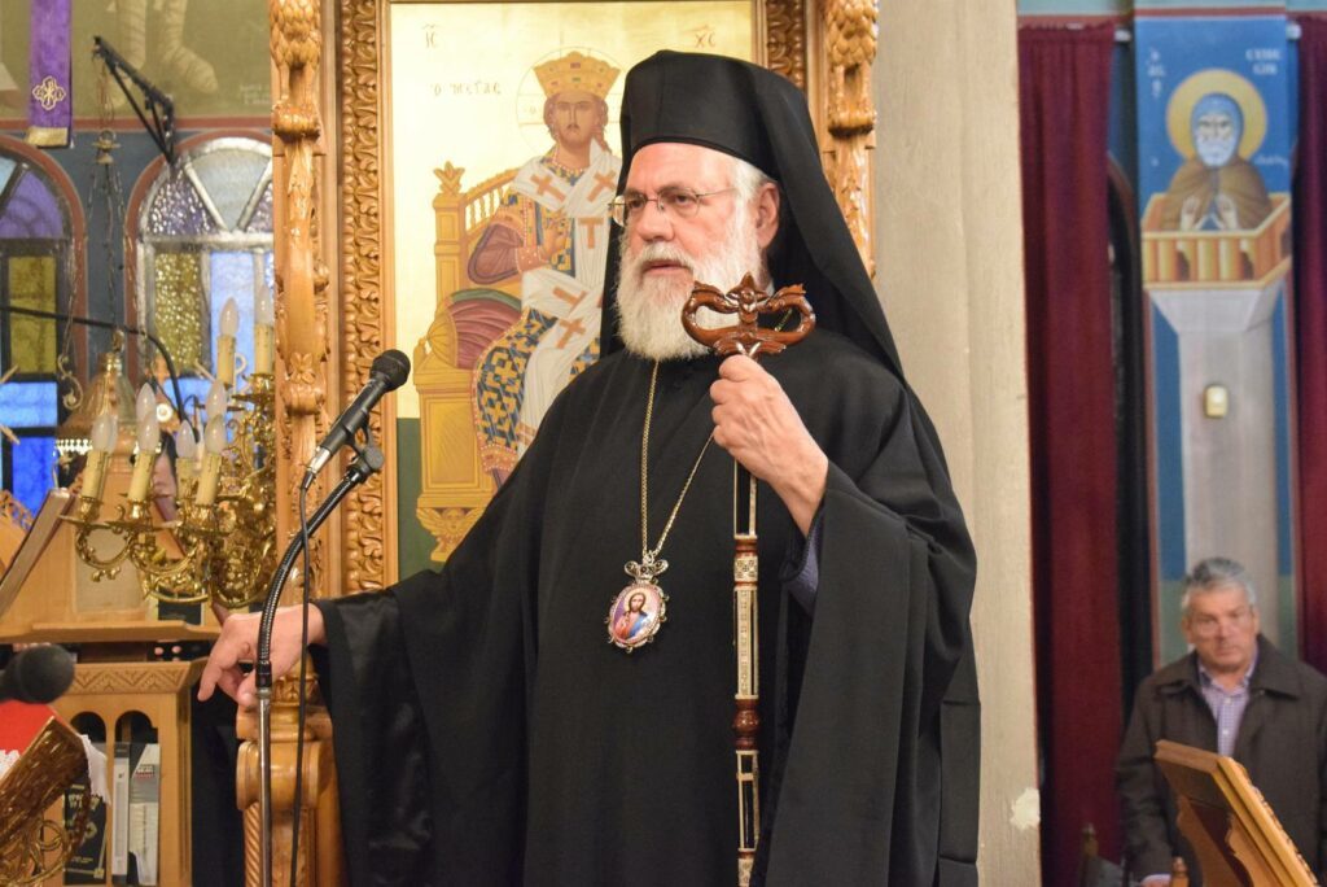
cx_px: 664
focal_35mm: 78
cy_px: 444
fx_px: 2877
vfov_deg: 17.5
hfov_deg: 26.0
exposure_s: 1/40
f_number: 5.6
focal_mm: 52
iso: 6400
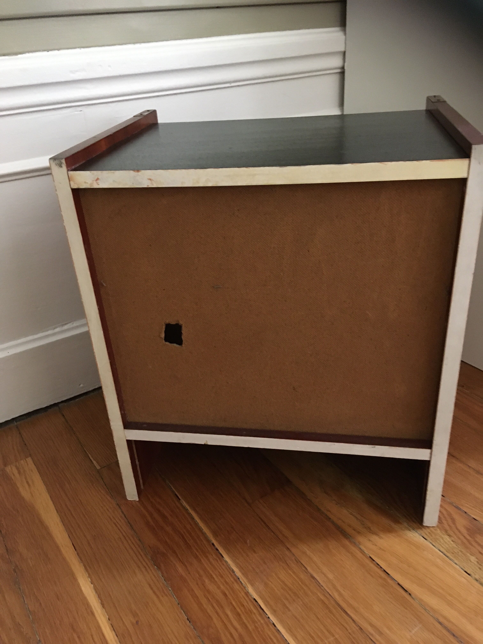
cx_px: 242
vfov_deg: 61.7
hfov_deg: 48.2
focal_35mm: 29
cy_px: 322
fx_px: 540
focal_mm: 4.15
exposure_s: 1/17
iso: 400
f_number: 2.2
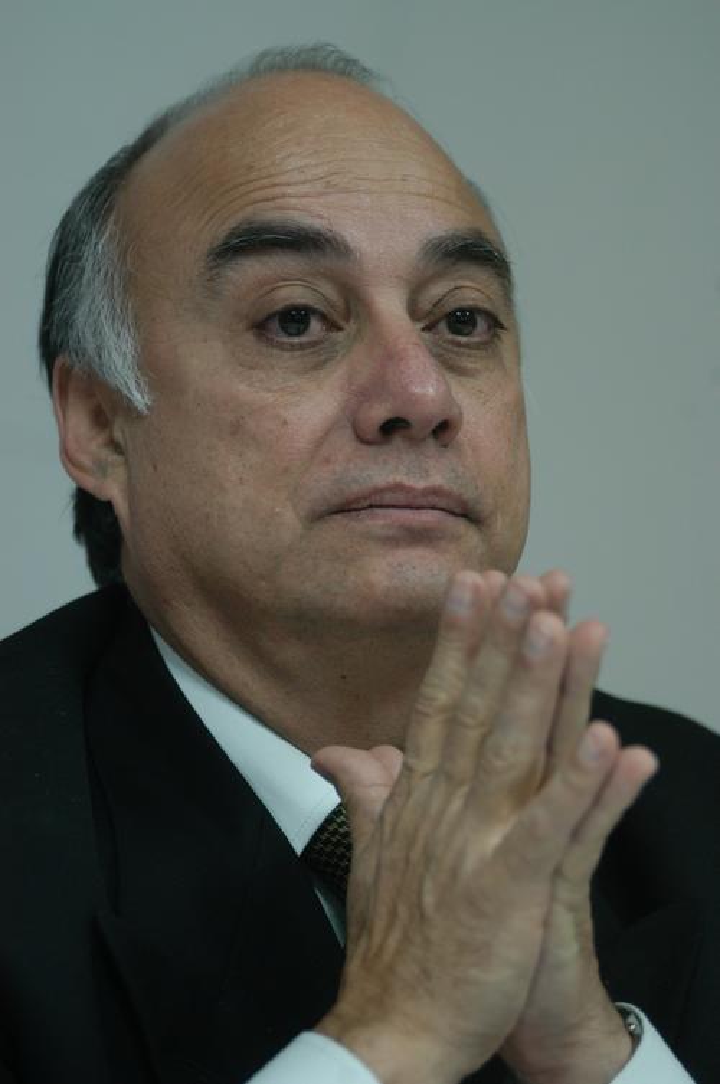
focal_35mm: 150
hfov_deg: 9.1
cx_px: 360
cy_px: 542
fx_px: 4512
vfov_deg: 13.7
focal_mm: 100
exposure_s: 1/60
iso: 500
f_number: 2.8
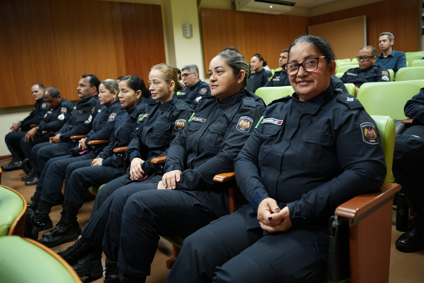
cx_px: 212
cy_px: 142
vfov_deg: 46.4
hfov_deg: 65.5
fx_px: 330
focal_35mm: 28
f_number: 2.8
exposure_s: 1/30
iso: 1000
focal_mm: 28
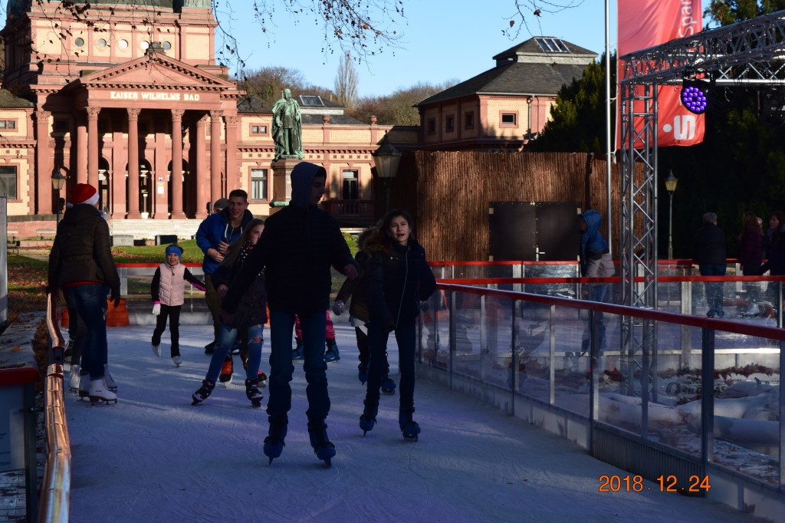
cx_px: 392
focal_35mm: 82
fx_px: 1798
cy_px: 262
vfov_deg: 16.5
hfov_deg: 24.6
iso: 400
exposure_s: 1/400
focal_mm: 55
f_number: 11
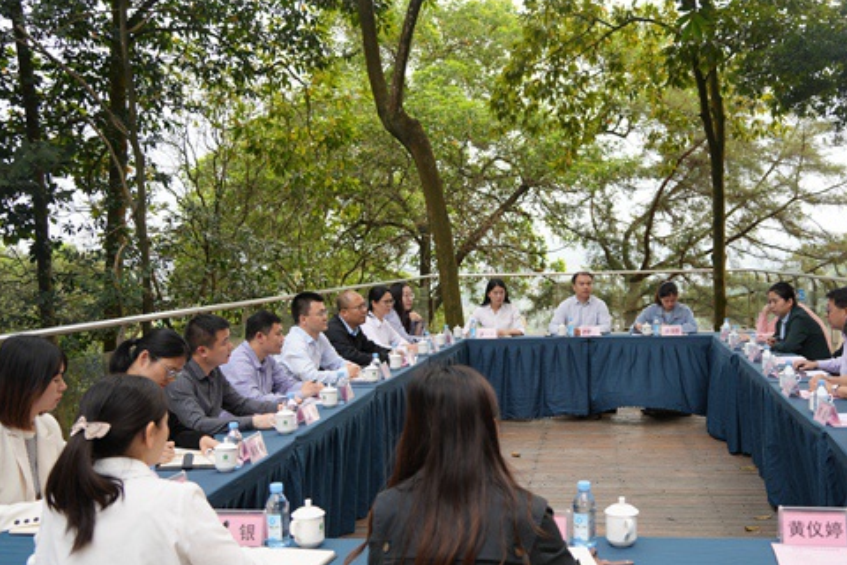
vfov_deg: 33.4
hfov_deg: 48.2
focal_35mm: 40
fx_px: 941
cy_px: 318
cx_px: 499
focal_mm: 32
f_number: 4
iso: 100
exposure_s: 1/160
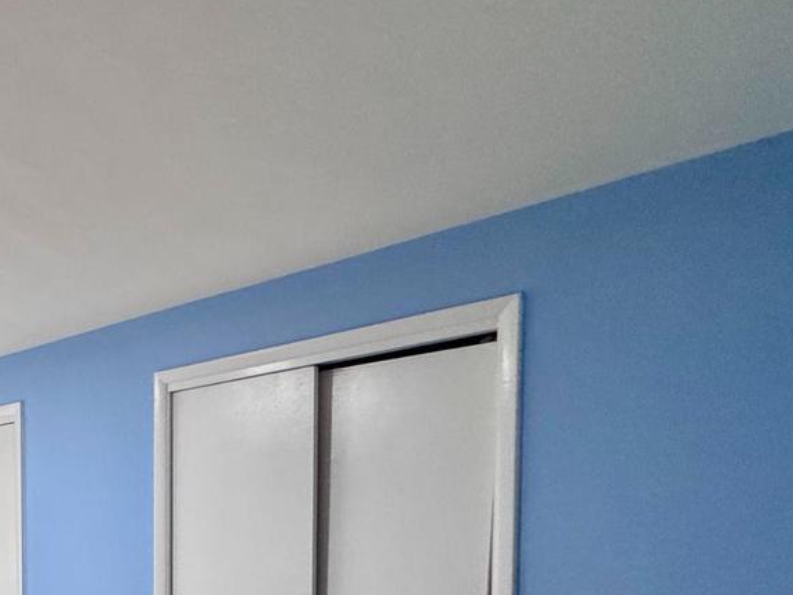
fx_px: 802
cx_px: -102
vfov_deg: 36.4
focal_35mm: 35
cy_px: 602
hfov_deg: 40.9
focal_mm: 2.22
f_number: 2.2
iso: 320
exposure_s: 1/120
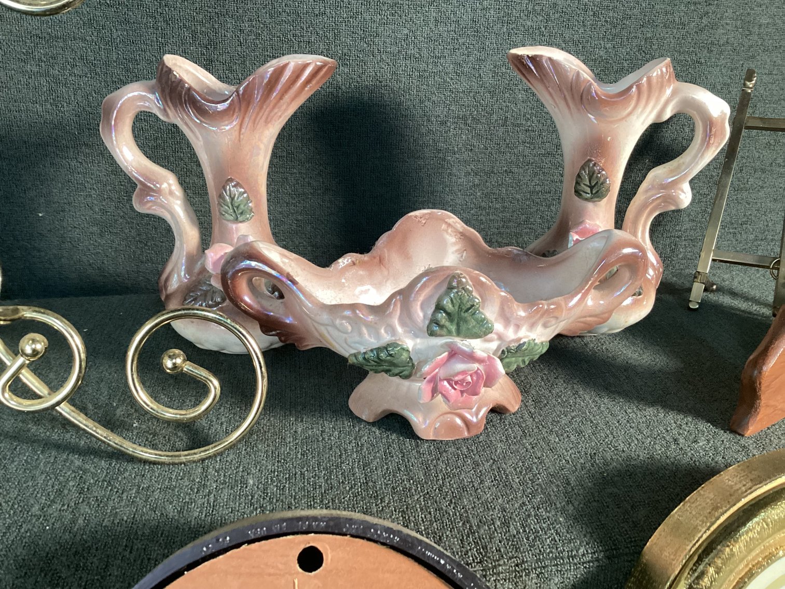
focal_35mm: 31
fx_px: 703
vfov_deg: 45.4
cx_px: 392
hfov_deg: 58.3
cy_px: 294
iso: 250
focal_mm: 3.3
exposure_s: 1/60
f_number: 2.4
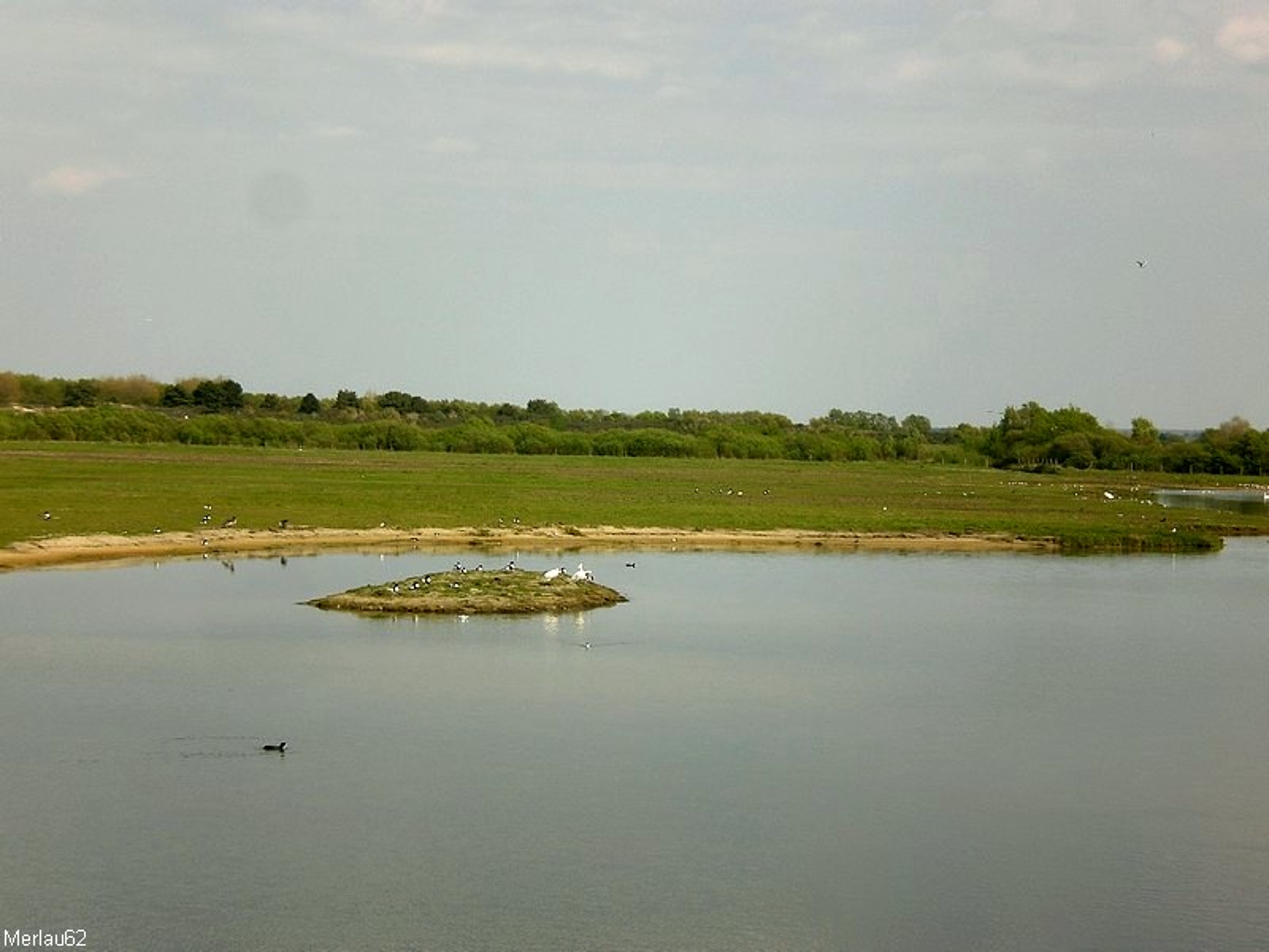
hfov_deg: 19.6
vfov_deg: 14.8
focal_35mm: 100
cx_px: 634
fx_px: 3666
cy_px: 476
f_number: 7.7
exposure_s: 1/200
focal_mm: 16.51
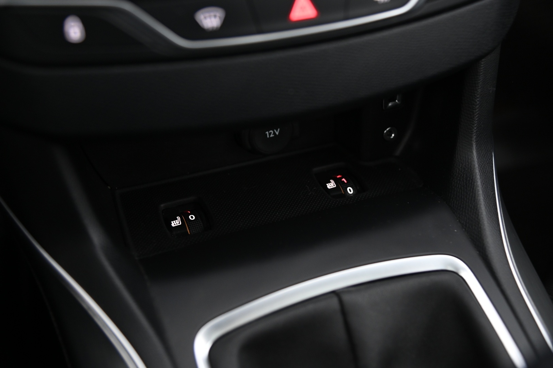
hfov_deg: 42.8
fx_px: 706
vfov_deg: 29.2
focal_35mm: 46
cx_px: 276
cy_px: 184
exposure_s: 1/10
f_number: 4
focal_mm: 46
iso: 2000
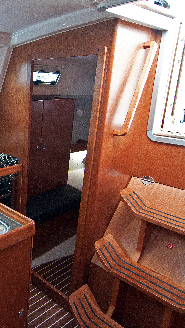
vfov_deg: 66.1
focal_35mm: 29
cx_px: -17
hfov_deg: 34.7
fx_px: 253
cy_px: 165
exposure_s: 1/80
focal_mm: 12
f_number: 5.6
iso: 1000
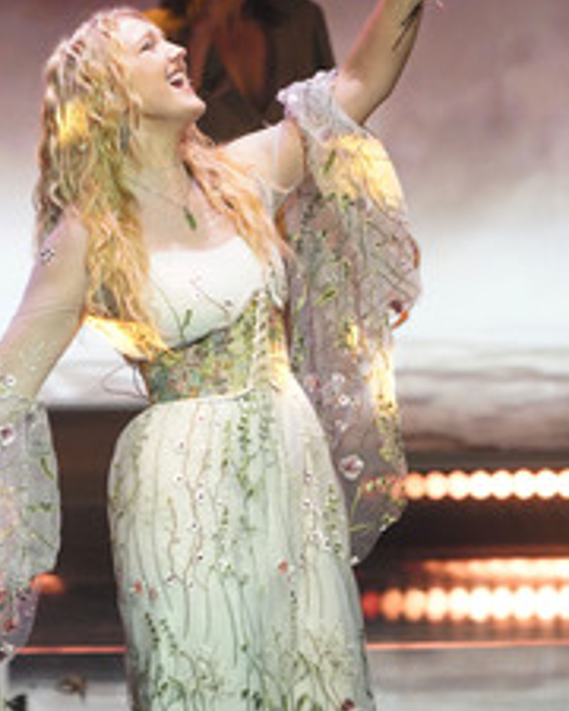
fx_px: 16019
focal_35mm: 761
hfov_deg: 2.0
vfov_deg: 2.5
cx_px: 194
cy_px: 259
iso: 6400
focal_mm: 404
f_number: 6.3
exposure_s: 1/160
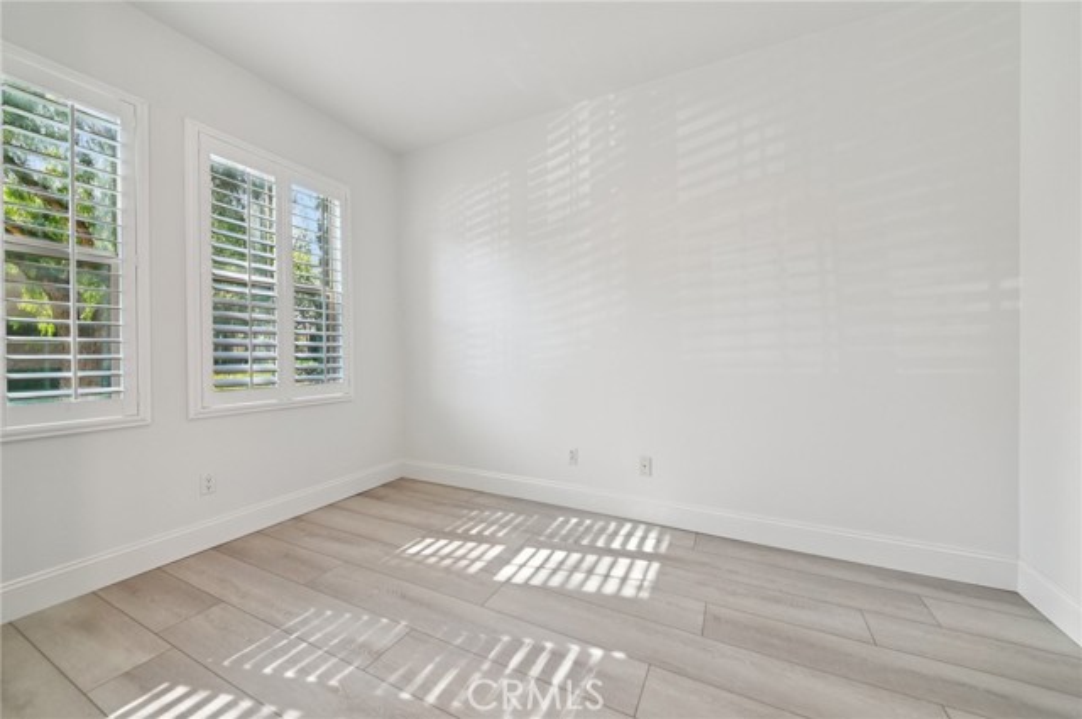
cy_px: 360
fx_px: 360
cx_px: 541
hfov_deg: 112.7
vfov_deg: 89.8
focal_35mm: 12
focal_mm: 12
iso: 250
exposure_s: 1/13
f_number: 8
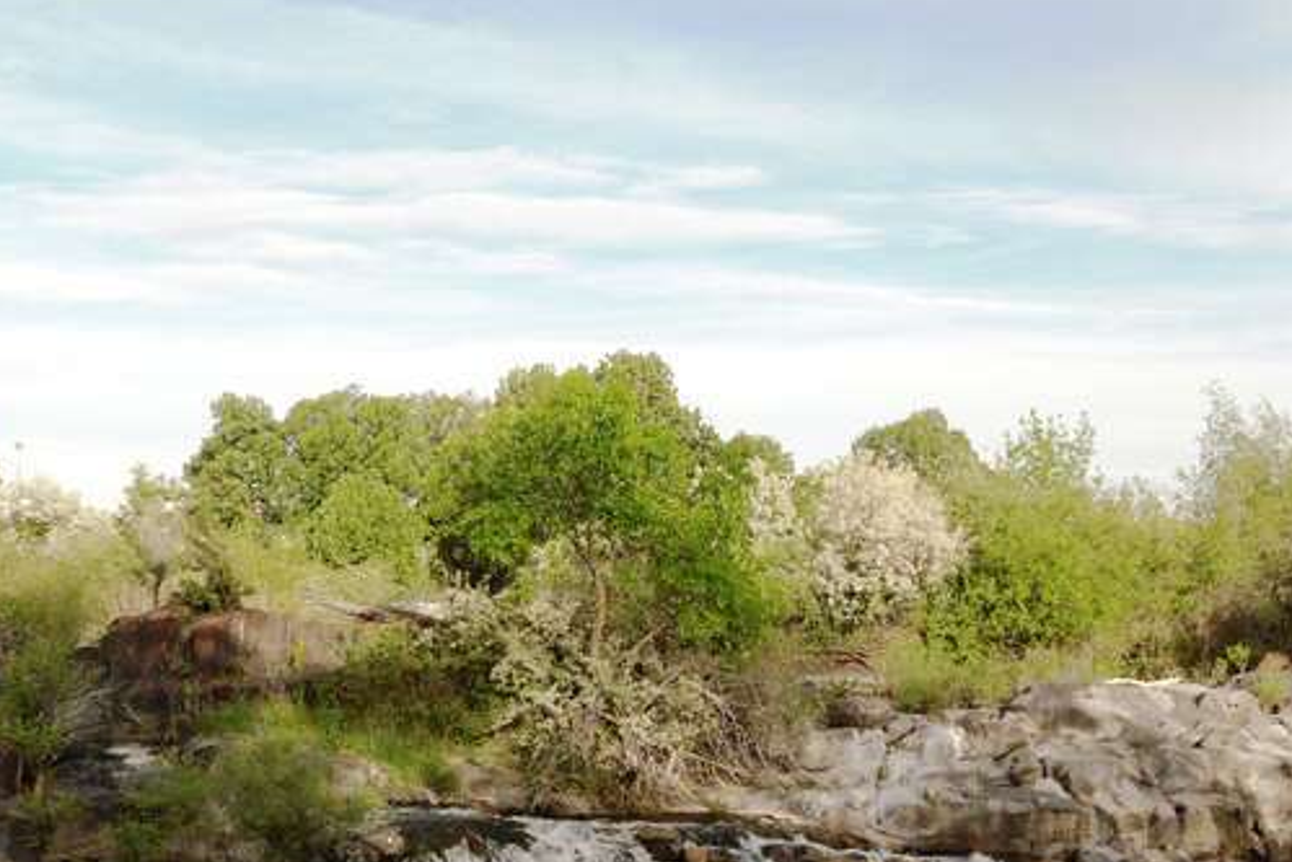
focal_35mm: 75
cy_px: 756
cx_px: 554
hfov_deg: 27.0
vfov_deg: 17.9
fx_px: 2692
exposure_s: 1/72
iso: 80
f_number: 8.2
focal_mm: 6.3
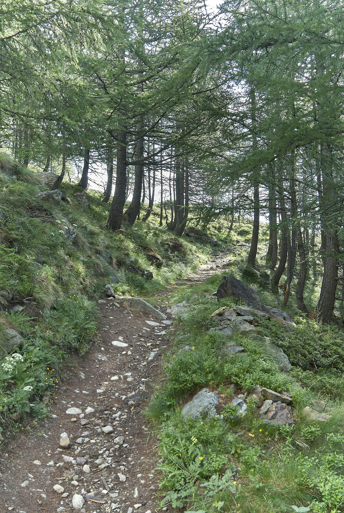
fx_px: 514
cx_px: 172
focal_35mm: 36
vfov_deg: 53.1
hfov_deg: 37.0
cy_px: 256
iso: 100
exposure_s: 1/45
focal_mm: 24
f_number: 5.6
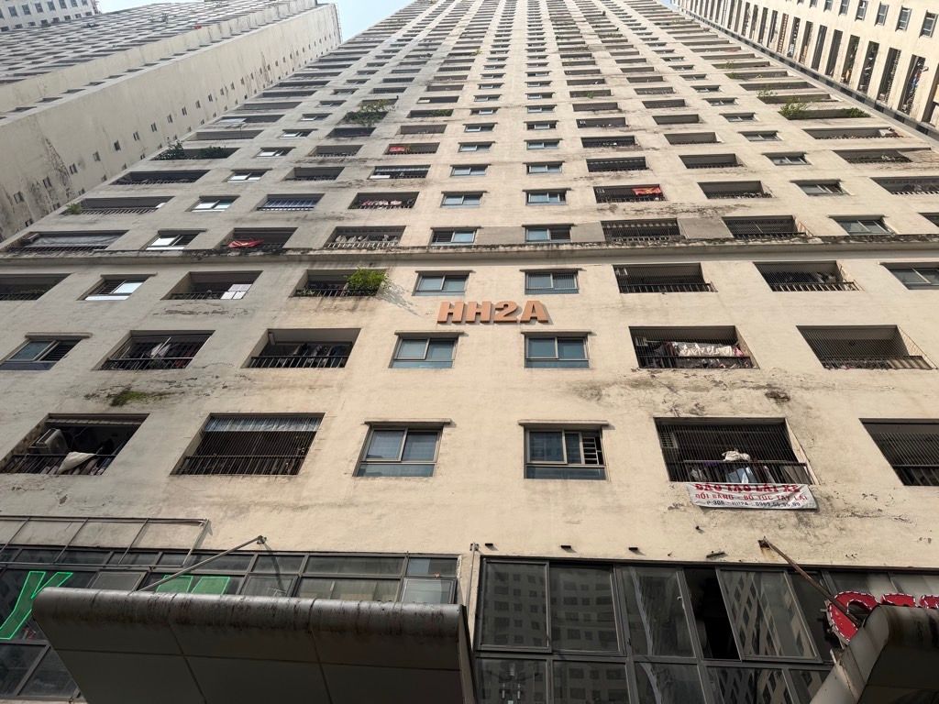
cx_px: 470
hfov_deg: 71.6
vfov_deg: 56.8
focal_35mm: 24
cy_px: 352
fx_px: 651
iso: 80
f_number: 1.78
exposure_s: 1/3759
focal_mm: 6.76
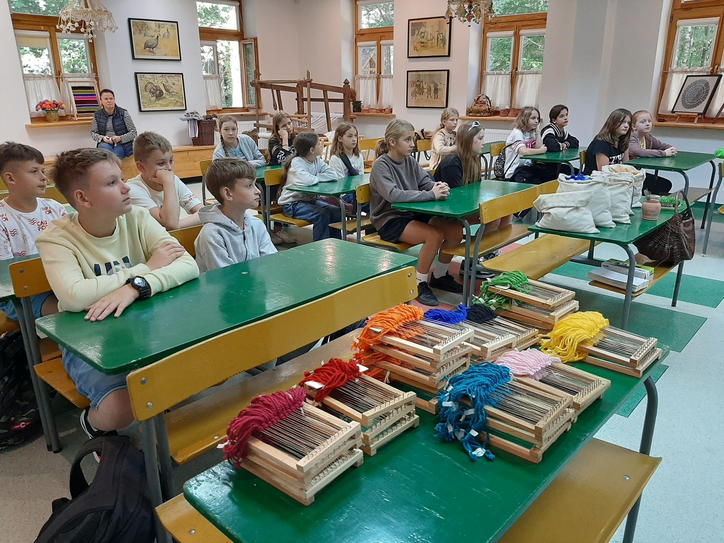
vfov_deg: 51.4
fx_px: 565
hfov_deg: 65.3
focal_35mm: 27
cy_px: 272
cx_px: 362
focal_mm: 3.93
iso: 250
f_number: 1.7
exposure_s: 1/50
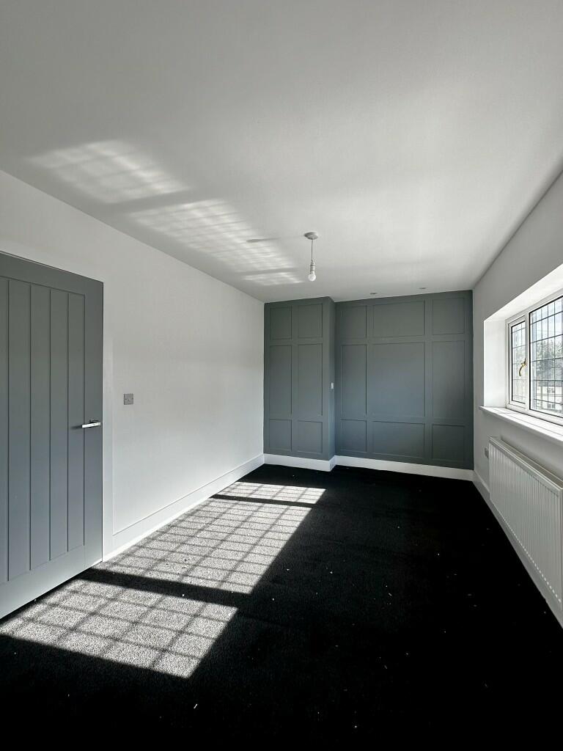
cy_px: 376
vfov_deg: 102.1
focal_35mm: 14
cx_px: 282
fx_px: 304
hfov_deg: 85.7
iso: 40
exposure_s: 1/193
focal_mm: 2.22
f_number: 2.2
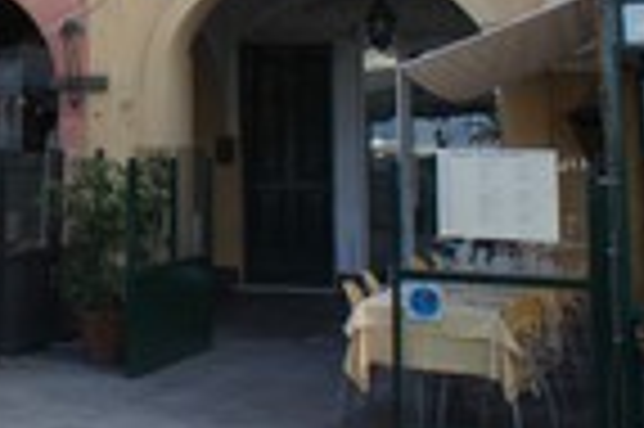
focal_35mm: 87
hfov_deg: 20.4
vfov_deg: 14.8
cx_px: -297
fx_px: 1555
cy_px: -162
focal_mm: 18
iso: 500
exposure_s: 1/250
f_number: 6.3
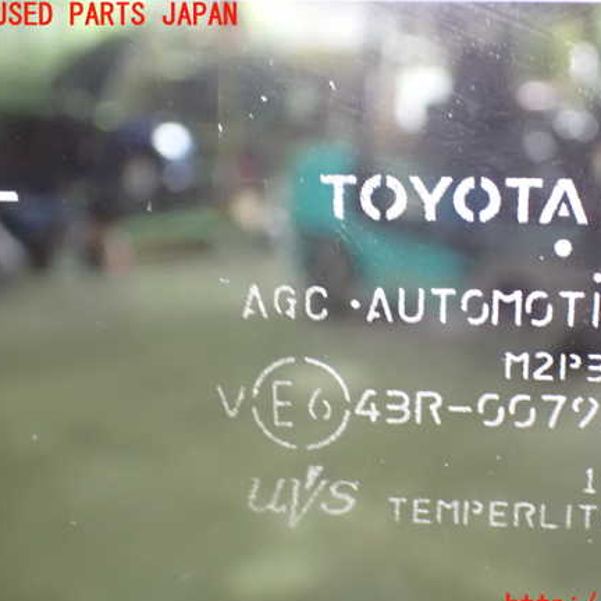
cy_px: 312
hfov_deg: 31.4
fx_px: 1061
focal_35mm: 54
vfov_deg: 31.6
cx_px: 402
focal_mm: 7.84
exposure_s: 1/15
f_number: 2.9
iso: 1600
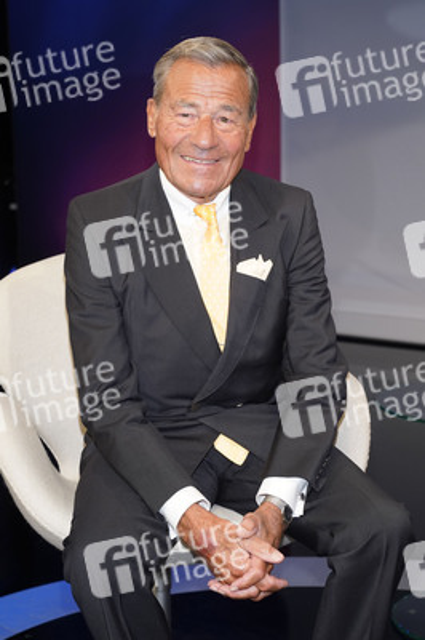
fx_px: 1047
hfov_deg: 23.0
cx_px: 212
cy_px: 320
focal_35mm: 59
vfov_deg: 34.0
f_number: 5.6
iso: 2000
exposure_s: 1/160
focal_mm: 59
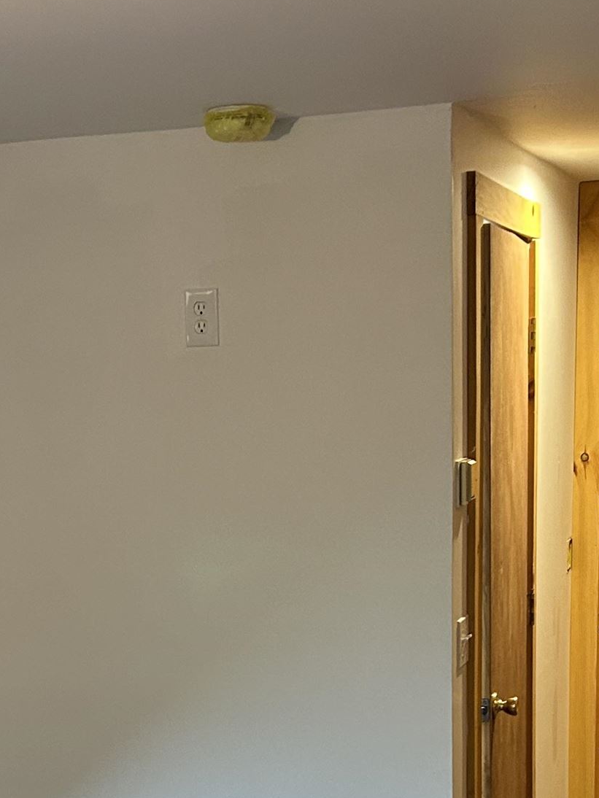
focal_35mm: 73
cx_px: 233
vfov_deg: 25.2
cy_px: 818
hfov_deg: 20.1
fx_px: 1684
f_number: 1.5
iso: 250
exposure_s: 1/60
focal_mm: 5.7
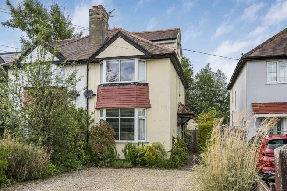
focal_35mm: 29
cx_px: 144
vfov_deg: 45.0
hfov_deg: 63.6
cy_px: 96
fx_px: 231
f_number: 8
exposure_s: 1/640
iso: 200
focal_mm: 29
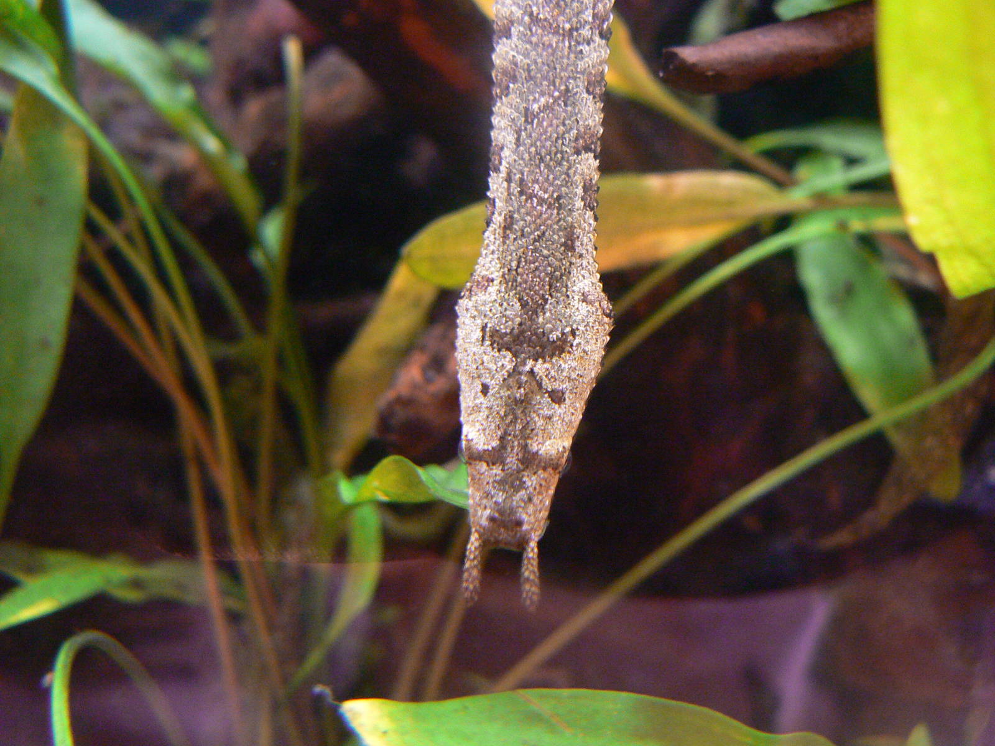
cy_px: 373
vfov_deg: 39.7
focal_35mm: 36
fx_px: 1035
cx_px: 498
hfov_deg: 51.4
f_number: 2.8
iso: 200
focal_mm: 6
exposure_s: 1/13
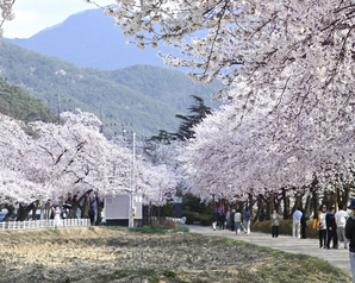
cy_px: 61
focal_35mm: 208
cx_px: 334
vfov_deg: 7.4
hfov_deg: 9.2
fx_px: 2184
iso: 100
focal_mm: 105
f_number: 8
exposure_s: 1/160
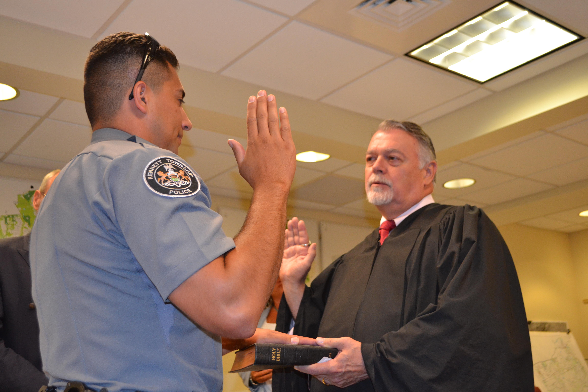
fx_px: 637
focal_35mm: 39
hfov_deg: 49.6
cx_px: 294
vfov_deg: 34.2
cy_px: 196
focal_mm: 26
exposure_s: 1/60
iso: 1250
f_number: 4.2
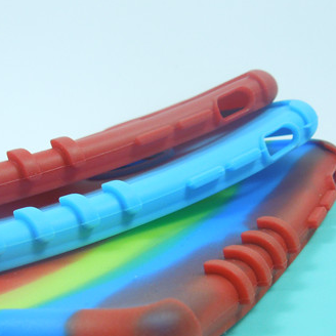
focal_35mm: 84
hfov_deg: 20.4
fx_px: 922
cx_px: 70
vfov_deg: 20.5
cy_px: 249
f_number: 3.8
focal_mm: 7
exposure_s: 1/160
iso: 250
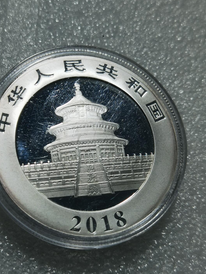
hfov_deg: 21.0
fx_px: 555
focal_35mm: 70
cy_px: 141
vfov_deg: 27.8
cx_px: 82
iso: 50
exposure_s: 1/195
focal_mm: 6.67
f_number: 1.9
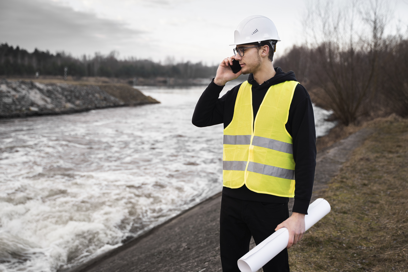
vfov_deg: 30.5
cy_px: 136
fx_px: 499
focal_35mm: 44
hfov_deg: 44.5
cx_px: 204
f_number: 2.8
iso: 320
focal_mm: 44
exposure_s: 1/400
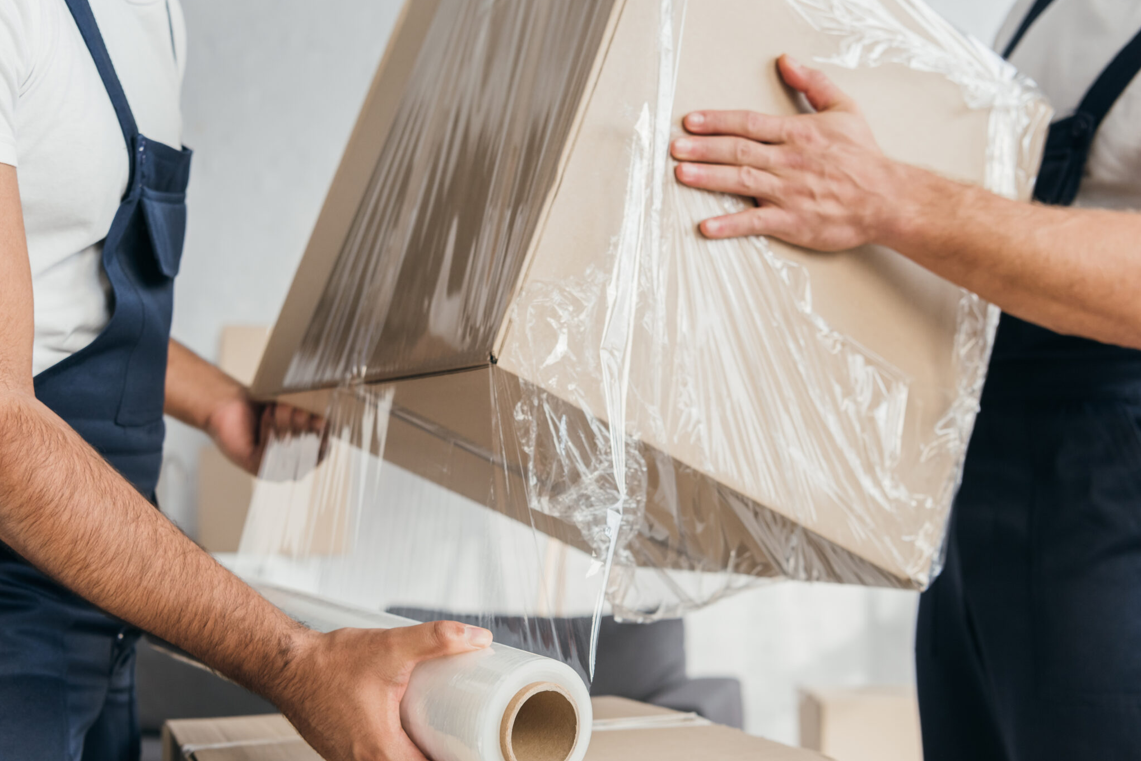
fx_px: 1394
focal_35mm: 44
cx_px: 510
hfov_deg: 44.4
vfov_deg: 30.4
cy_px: 467
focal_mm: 35
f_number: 4
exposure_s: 1/160
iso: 320
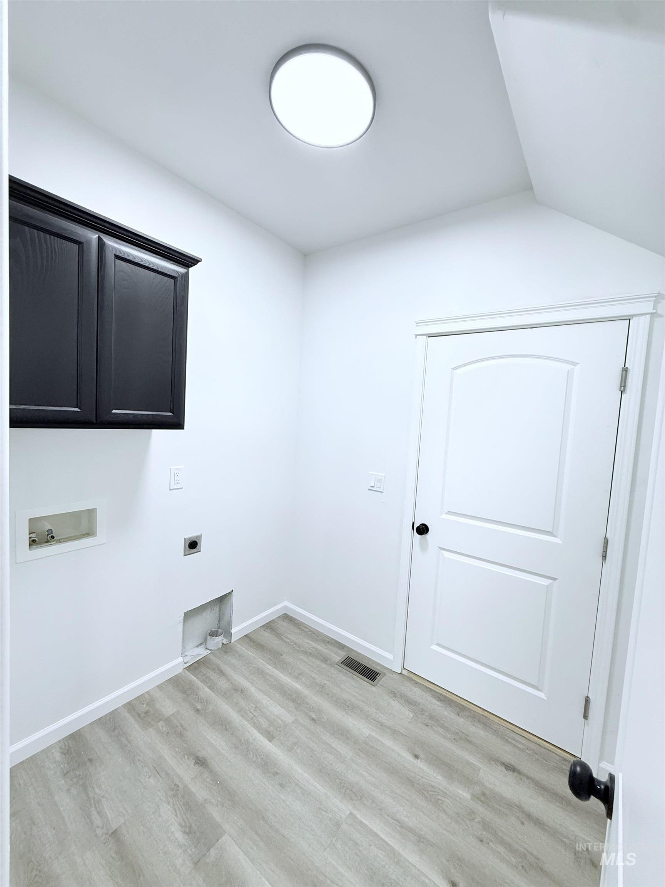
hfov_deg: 85.7
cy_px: 444
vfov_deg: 102.1
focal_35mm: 14
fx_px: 359
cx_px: 332
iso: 250
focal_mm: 2.22
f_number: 2.2
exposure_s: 1/120
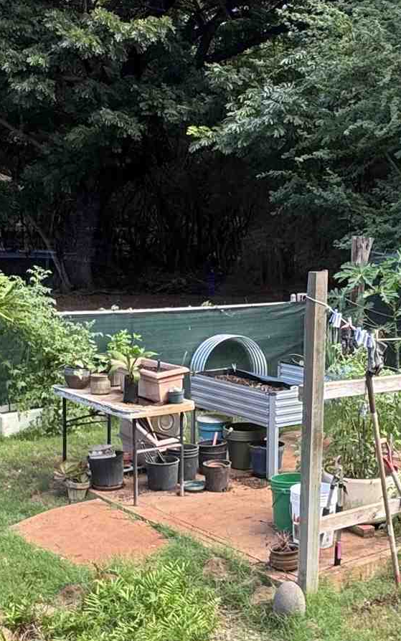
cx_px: 329
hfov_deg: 24.9
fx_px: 891
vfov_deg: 39.4
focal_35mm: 51
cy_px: 376
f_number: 2.2
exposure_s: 1/185
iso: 40
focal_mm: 2.22
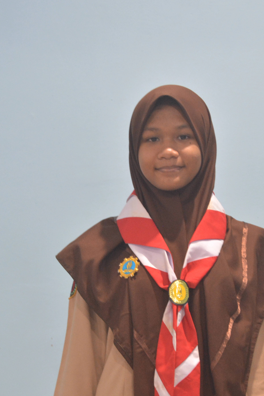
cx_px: 153
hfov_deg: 11.8
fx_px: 1276
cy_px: 289
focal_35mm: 116
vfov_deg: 17.6
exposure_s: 1/30
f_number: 5.3
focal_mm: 46
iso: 1250
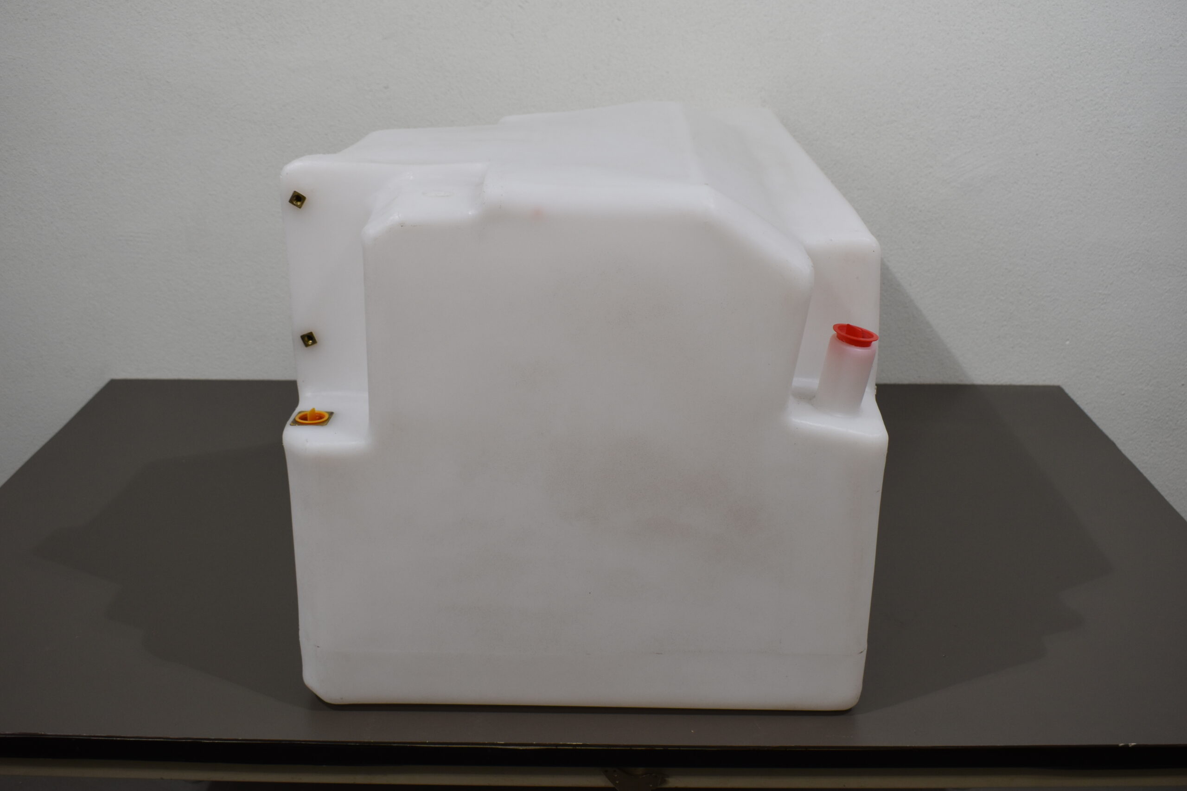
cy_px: 396
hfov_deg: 51.3
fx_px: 1236
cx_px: 594
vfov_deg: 35.5
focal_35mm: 38
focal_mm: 25
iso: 400
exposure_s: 1/125
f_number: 5.6
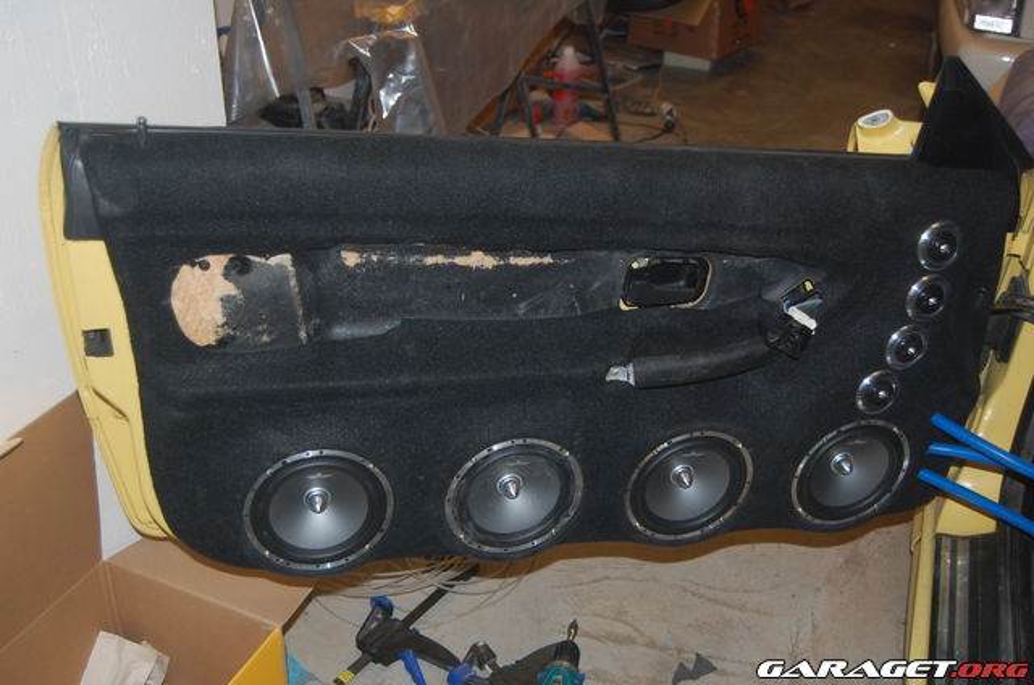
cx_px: 517
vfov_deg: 34.1
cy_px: 342
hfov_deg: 49.6
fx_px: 1118
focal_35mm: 39
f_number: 4.2
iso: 400
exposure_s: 1/60
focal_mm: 26
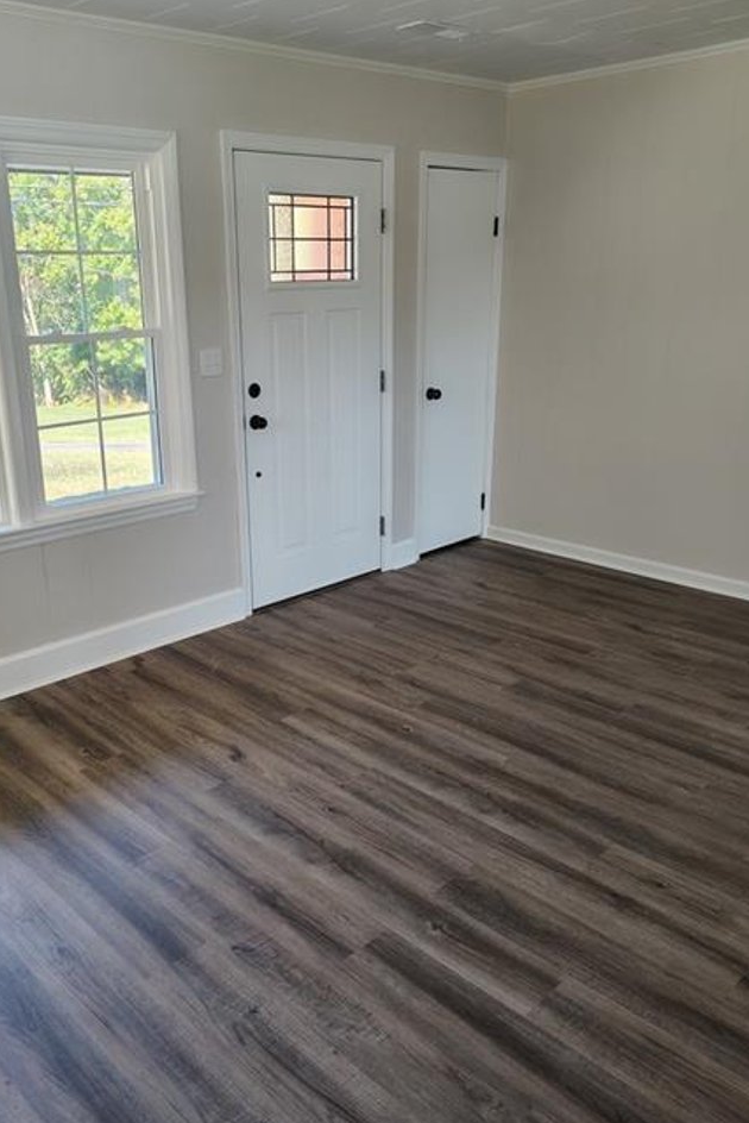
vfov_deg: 61.9
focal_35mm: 30
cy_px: 576
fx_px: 935
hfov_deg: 43.4
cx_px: 289
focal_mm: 5.56
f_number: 1.8
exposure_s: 1/120
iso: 430
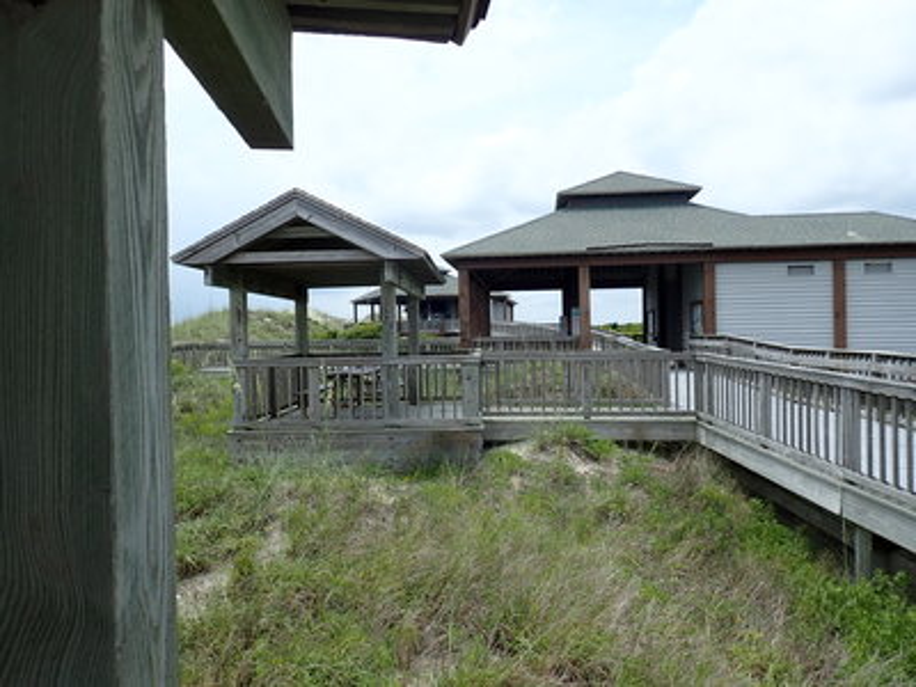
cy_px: 344
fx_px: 662
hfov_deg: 69.4
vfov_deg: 54.9
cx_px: 458
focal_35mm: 25
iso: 100
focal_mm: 4.5
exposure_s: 1/160
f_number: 8
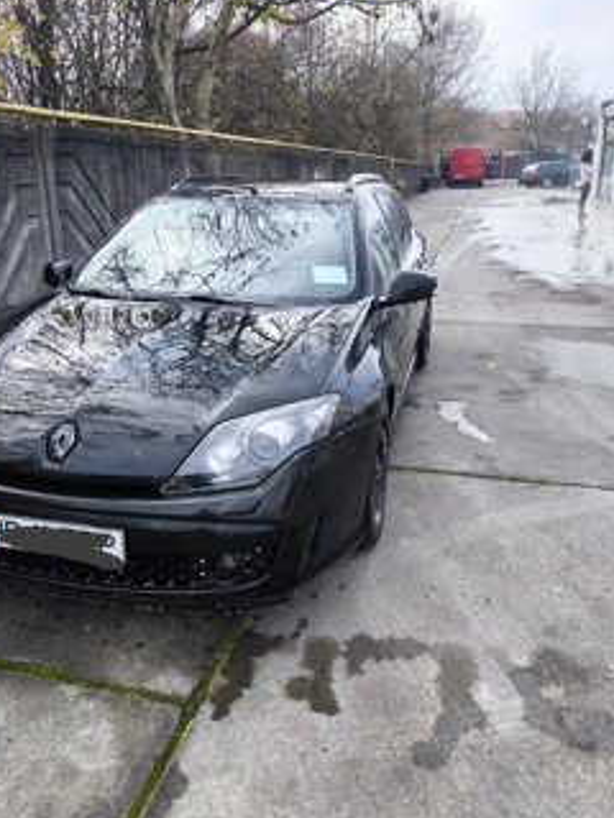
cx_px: 269
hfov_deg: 46.7
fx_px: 709
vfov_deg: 59.9
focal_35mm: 30
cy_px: 394
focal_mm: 6.92
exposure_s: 1/1050
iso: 50
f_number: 1.9
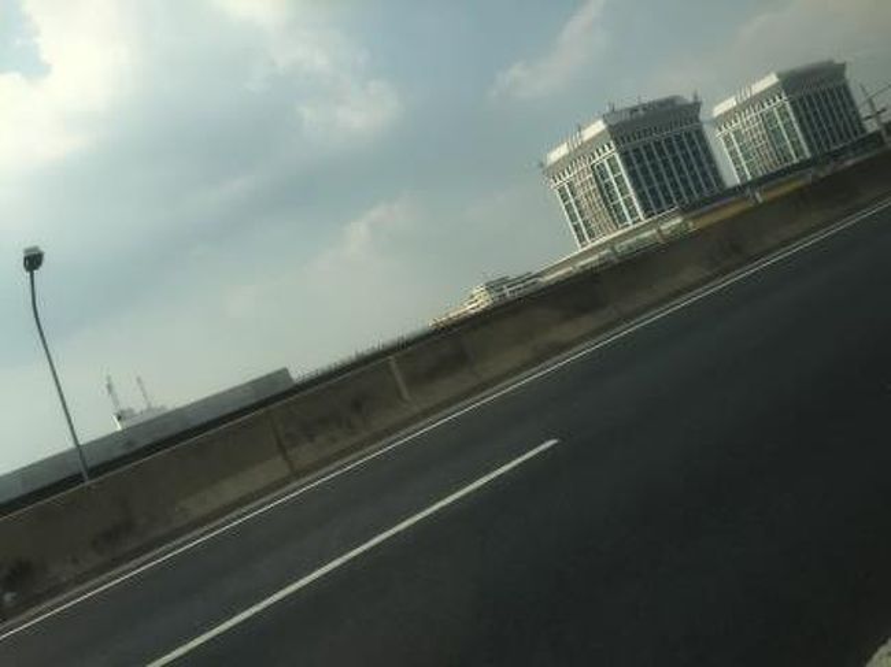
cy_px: 334
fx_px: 746
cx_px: 446
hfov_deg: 61.7
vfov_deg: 48.2
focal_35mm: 29
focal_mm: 4.15
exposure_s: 1/1582
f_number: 2.2
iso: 32
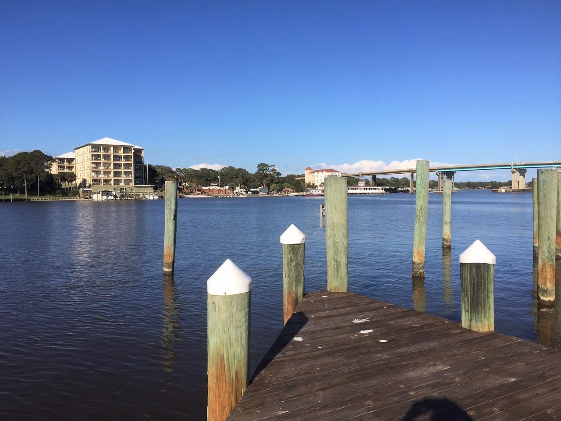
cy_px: 210
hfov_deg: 61.7
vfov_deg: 48.2
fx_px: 470
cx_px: 280
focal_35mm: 29
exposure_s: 1/2825
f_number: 2.2
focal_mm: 4.15
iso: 32
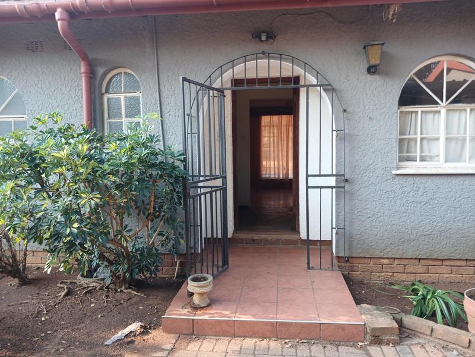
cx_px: 238
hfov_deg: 65.3
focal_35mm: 27
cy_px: 178
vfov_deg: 51.4
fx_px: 370
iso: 40
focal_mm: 4
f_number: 1.8
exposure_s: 1/50
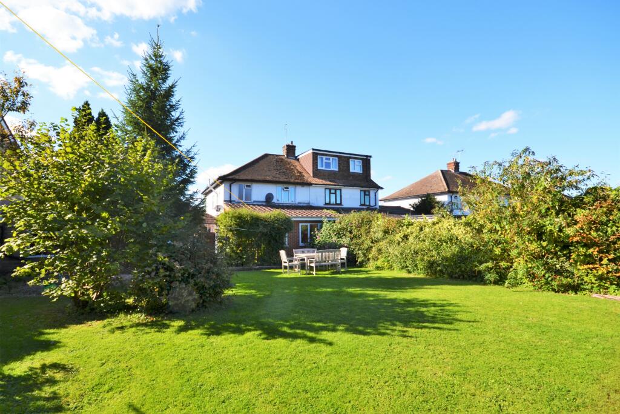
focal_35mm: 15
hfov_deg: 100.4
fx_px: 258
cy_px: 207
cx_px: 310
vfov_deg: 77.3
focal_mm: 10
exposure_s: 1/200
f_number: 7.1
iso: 100
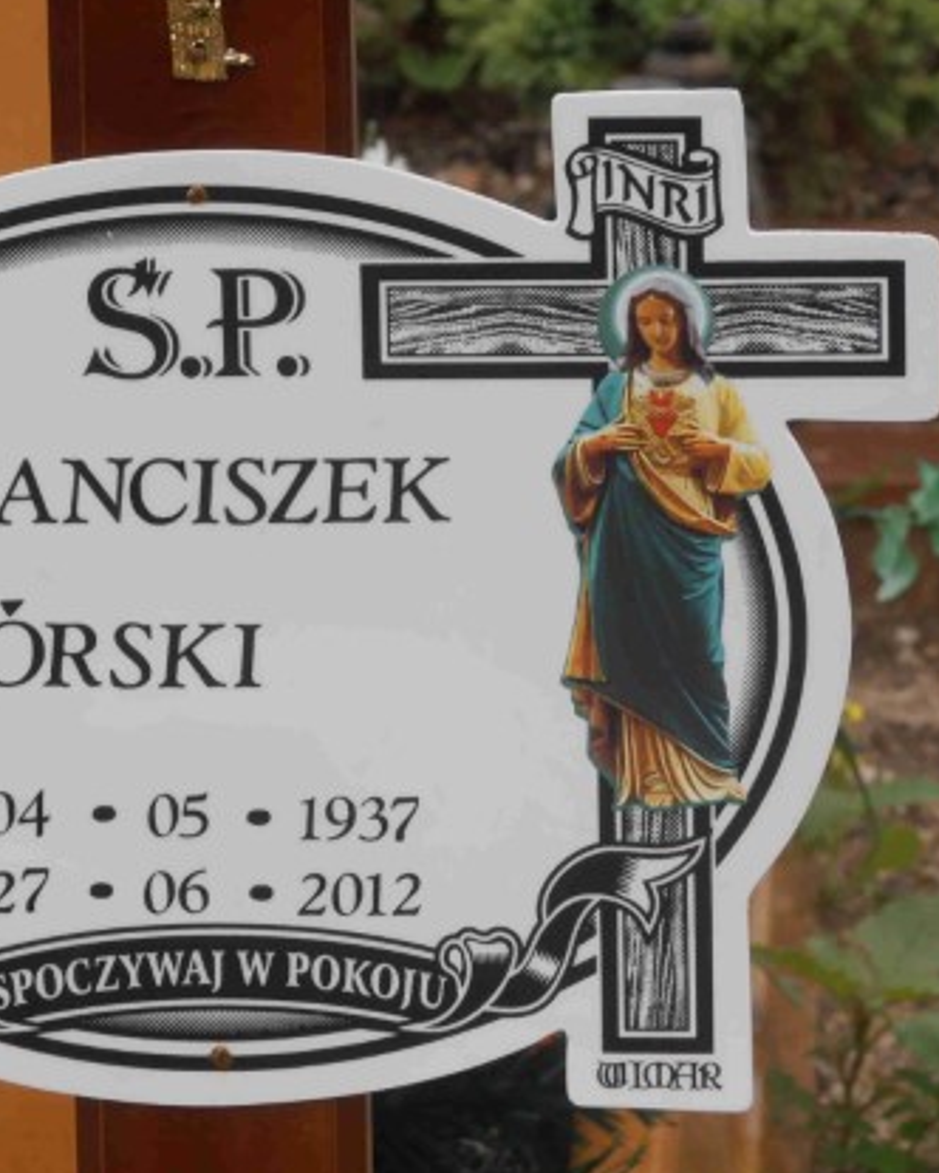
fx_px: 10352
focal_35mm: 298
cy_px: 670
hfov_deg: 5.2
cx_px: 294
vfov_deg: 6.5
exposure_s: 1/250
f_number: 5.8
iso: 80
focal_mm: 35.05
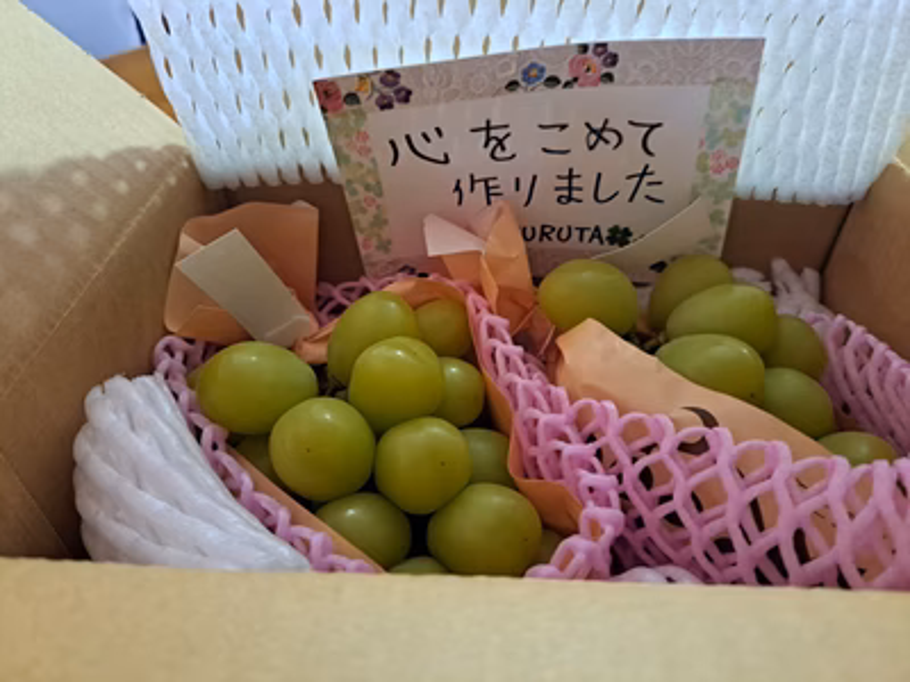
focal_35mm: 24
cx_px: 455
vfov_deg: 56.8
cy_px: 341
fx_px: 631
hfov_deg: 71.6
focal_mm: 5.23
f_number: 1.8
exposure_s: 1/25
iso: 320
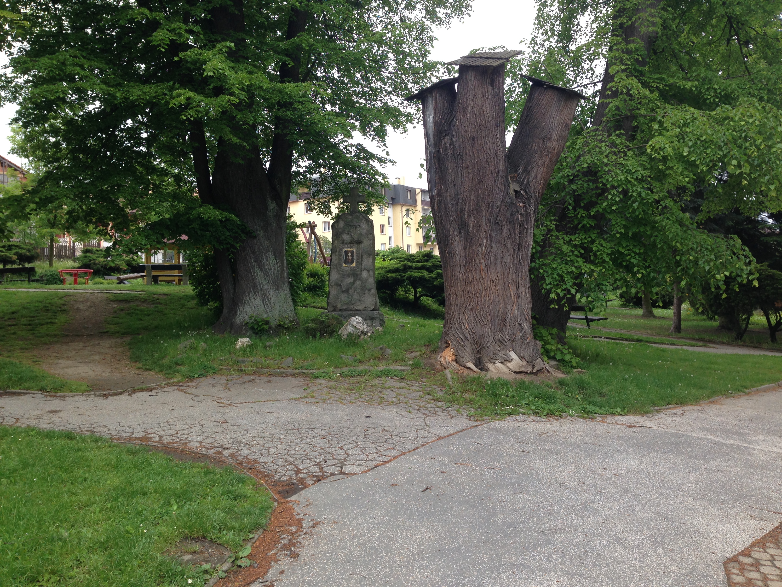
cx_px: 391
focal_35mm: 33
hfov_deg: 55.4
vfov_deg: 42.9
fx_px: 745
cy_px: 294
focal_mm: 4.12
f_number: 2.4
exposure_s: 1/387
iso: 50
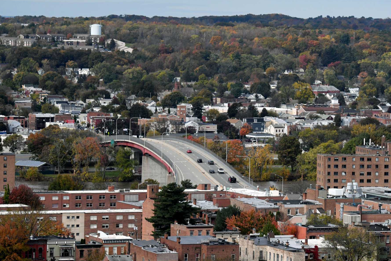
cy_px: 137
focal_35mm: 201
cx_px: 193
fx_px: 2183
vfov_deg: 6.8
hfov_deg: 10.2
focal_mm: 116
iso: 1800
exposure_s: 1/8000
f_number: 6.3
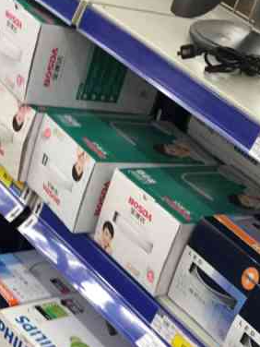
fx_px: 721
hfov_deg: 20.4
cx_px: 159
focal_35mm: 72
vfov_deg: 25.9
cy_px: 331
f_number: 2.2
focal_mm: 4.15
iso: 64
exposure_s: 1/33
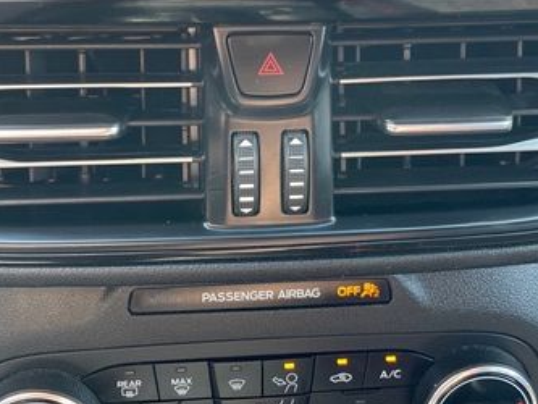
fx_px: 777
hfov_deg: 38.2
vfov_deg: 28.7
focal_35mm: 50
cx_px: 254
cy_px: 100
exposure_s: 1/75
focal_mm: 4.2
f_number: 1.6
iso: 125
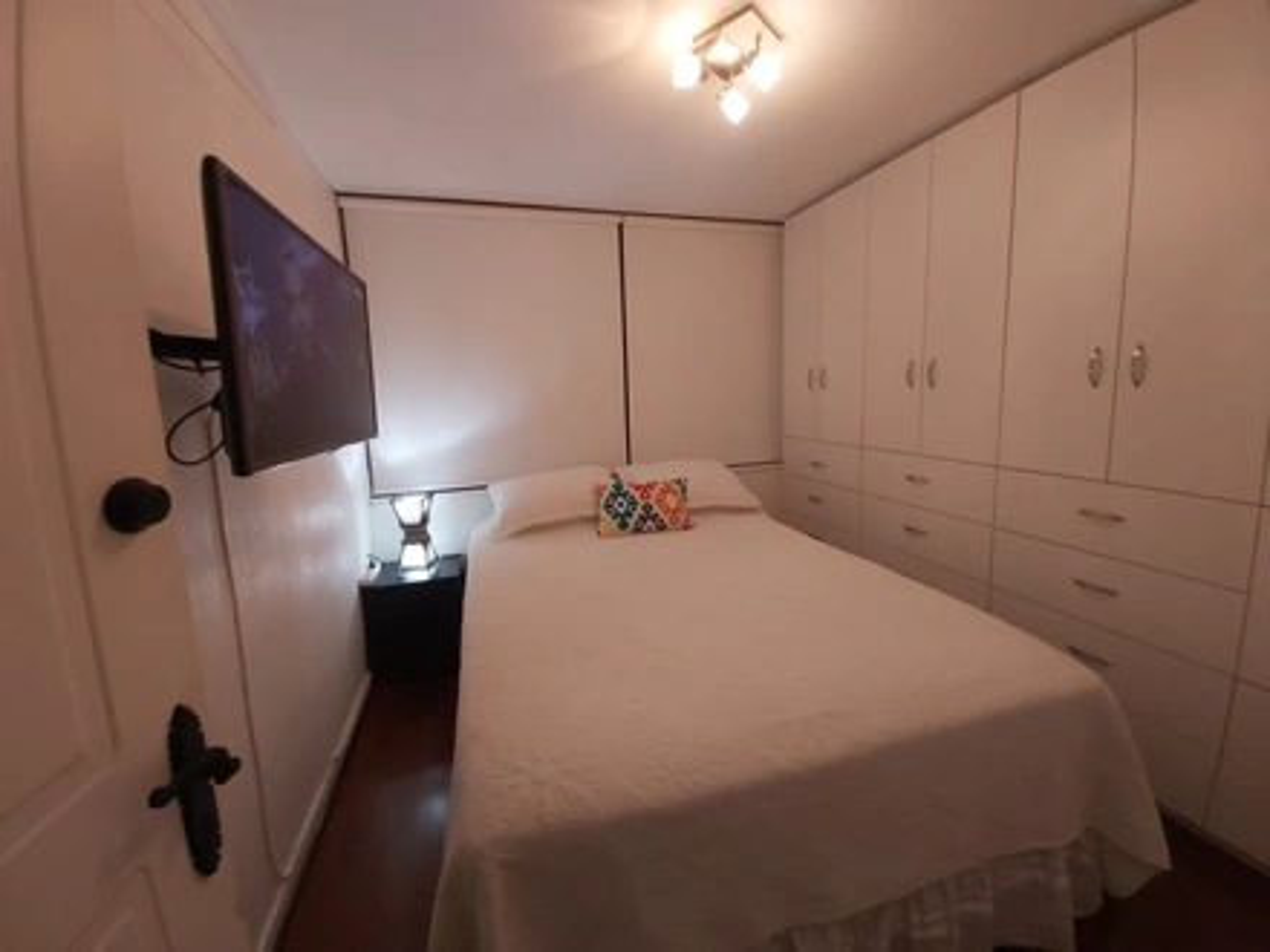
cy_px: 476
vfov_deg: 89.9
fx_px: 477
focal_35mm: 13
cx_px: 635
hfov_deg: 106.2
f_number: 2.2
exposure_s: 1/50
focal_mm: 1.42
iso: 125
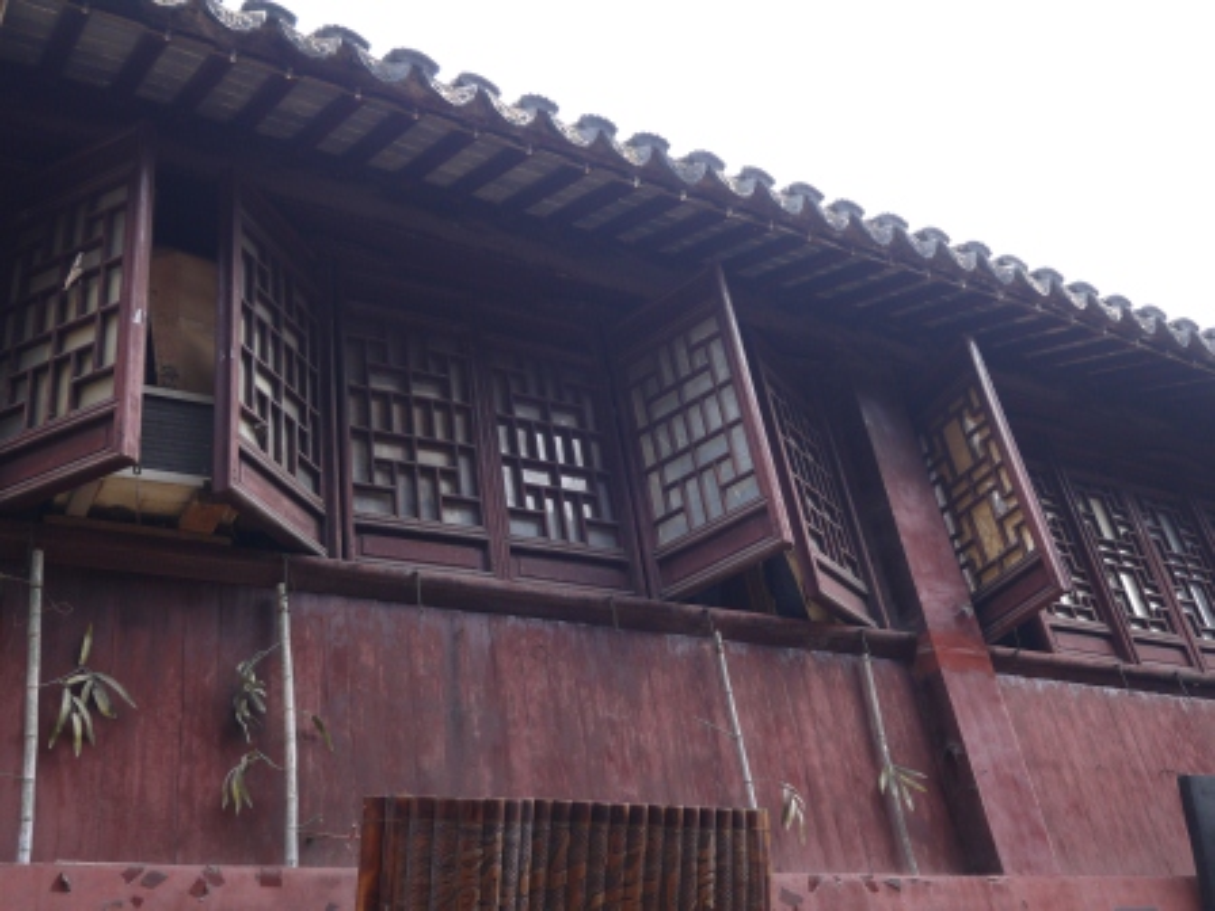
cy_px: 456
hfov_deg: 49.0
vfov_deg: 37.7
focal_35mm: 38
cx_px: 608
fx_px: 1334
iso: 160
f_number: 4.5
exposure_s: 1/125
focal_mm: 19
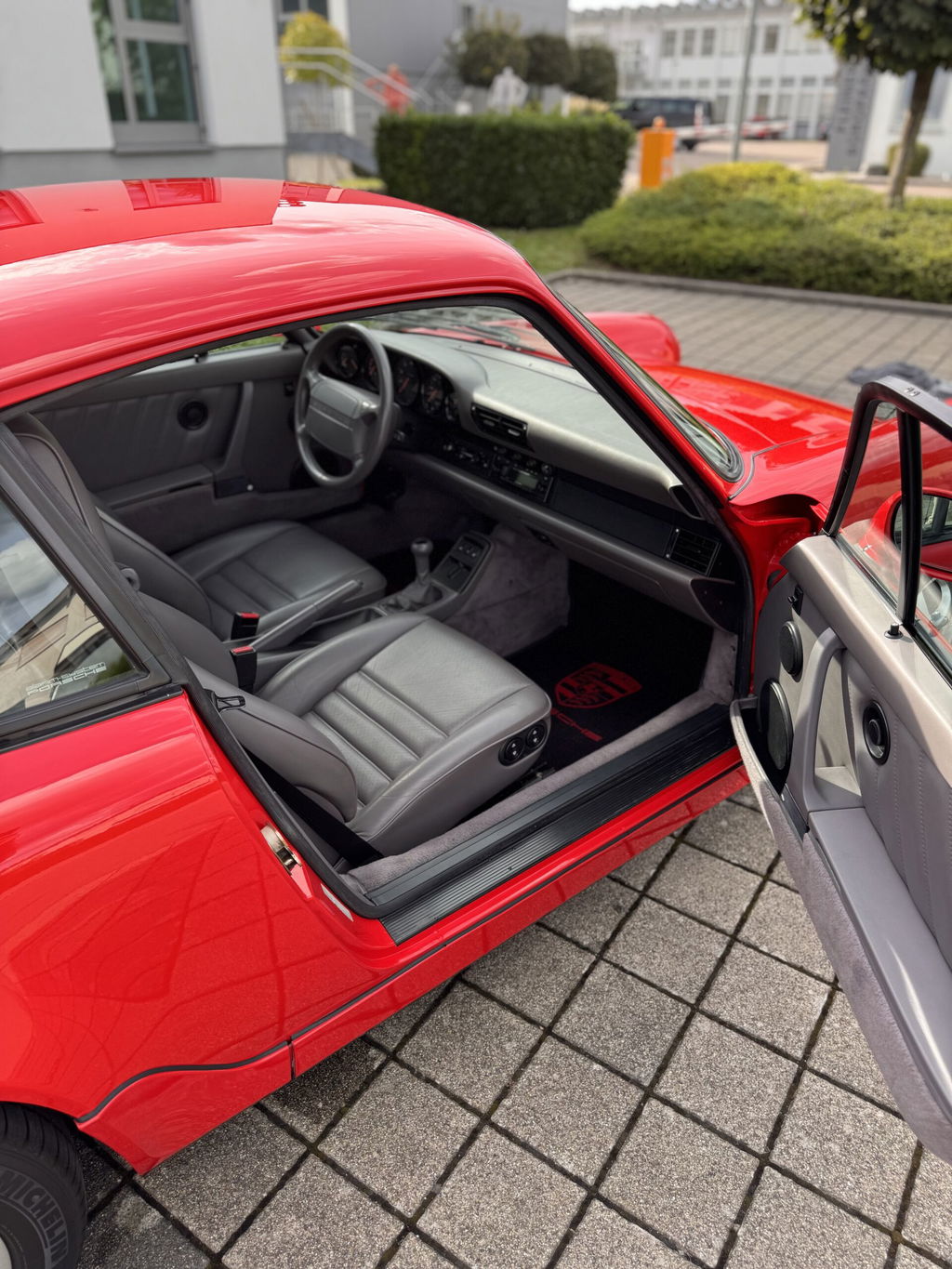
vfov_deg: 71.6
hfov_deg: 56.8
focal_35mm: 24
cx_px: 476
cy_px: 634
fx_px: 880
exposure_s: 1/685
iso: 80
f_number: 1.78
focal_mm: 6.76
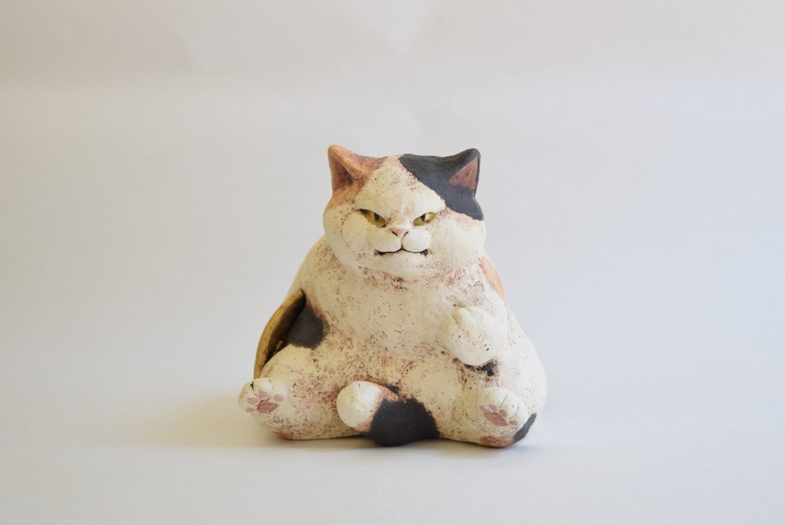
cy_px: 262
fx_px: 1473
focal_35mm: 68
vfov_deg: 20.2
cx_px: 392
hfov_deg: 29.8
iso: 400
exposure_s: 1/160
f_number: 6.3
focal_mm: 45
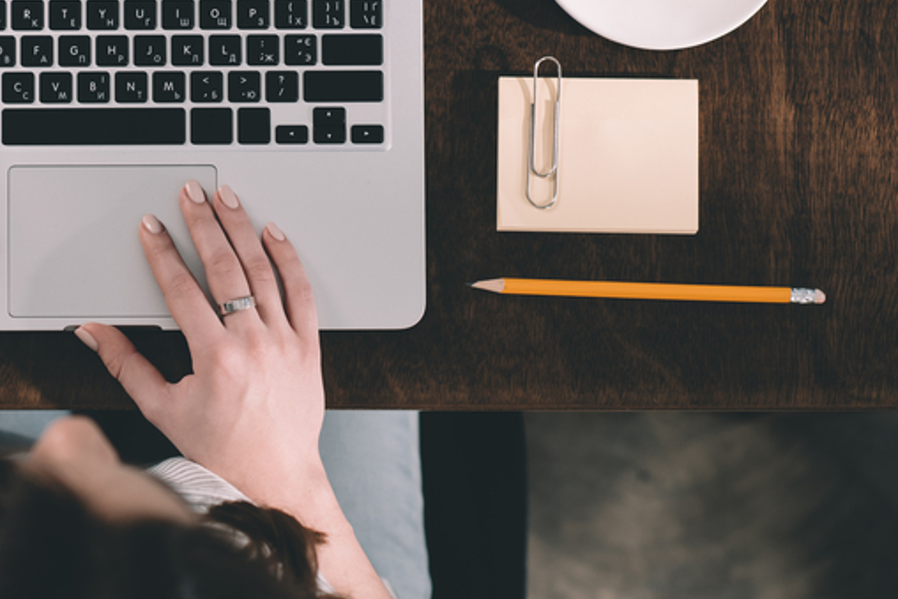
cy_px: 110
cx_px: 109
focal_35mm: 167
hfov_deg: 12.2
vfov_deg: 8.2
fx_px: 4167
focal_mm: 85
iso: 200
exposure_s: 1/100
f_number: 2.8
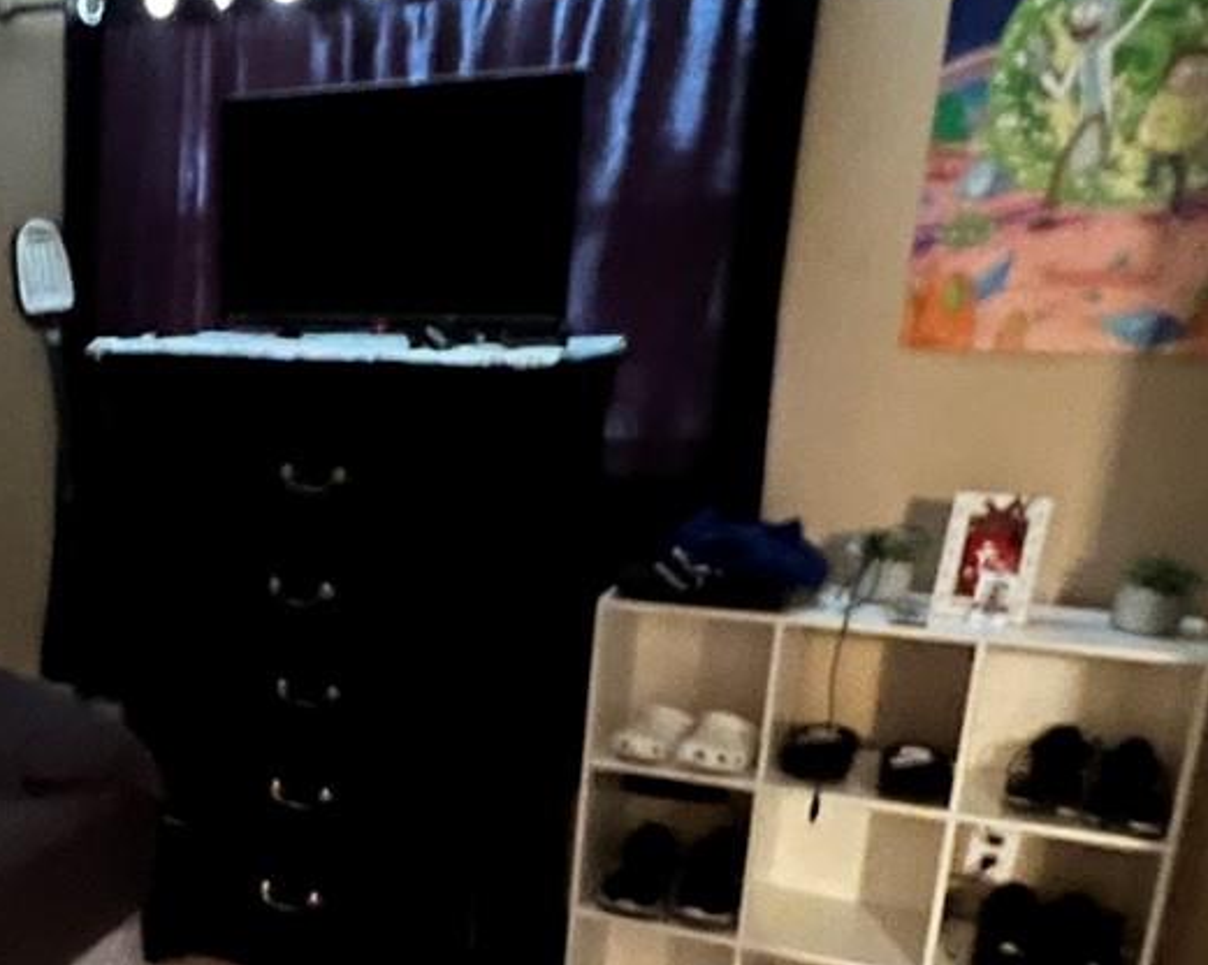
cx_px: 137
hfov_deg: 43.2
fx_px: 1393
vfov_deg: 36.9
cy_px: 763
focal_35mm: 39
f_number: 1.8
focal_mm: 1.57
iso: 800
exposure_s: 1/8
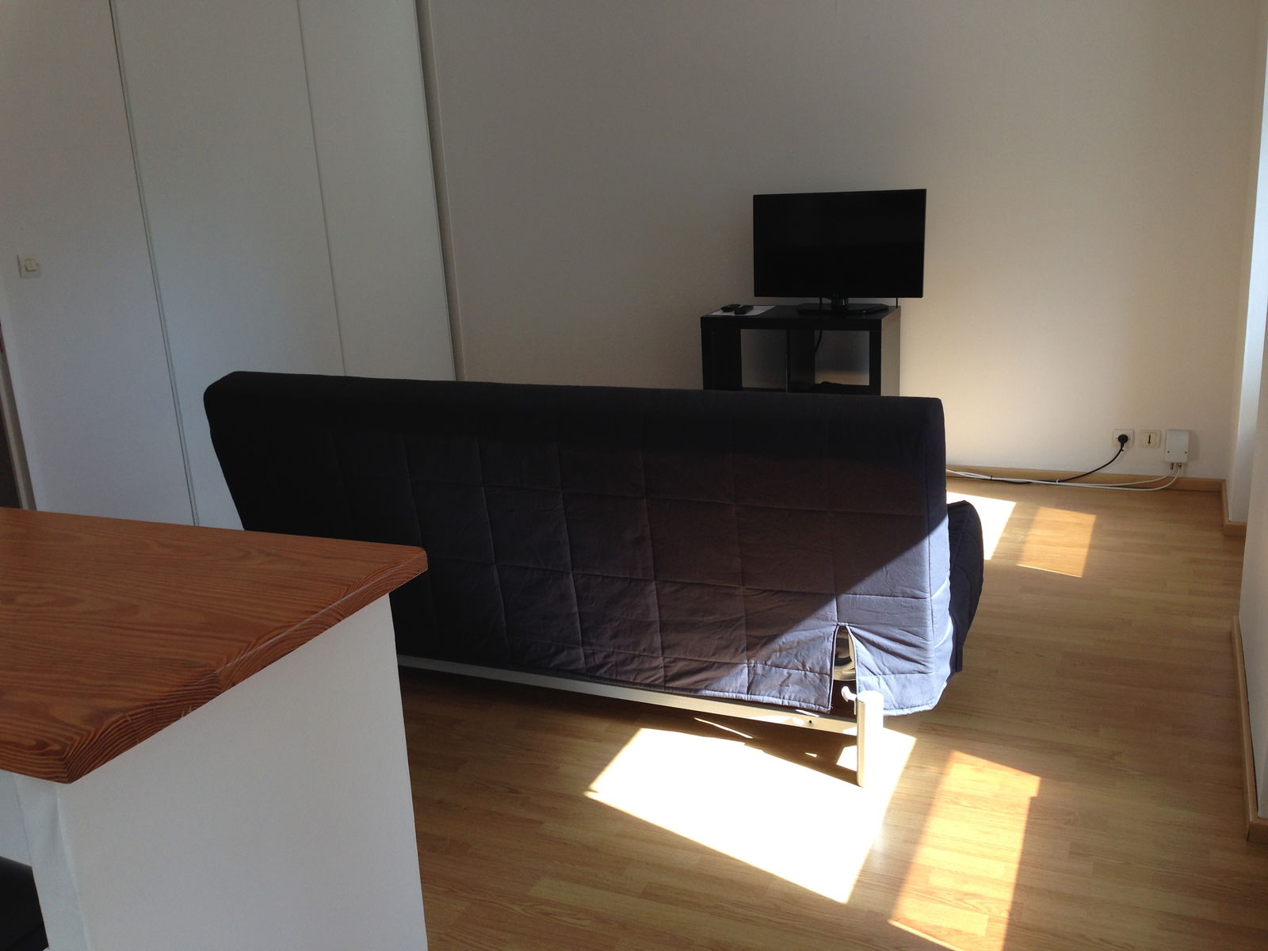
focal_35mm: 33
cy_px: 476
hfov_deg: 55.4
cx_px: 634
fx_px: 1209
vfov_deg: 42.9
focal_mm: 4.12
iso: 64
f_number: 2.4
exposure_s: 1/120
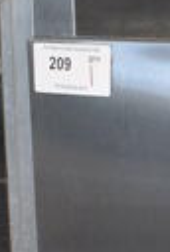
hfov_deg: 6.9
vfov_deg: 10.2
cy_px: 430
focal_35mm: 192
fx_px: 1353
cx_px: 380
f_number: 3.5
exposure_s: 1/125
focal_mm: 18
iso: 1400
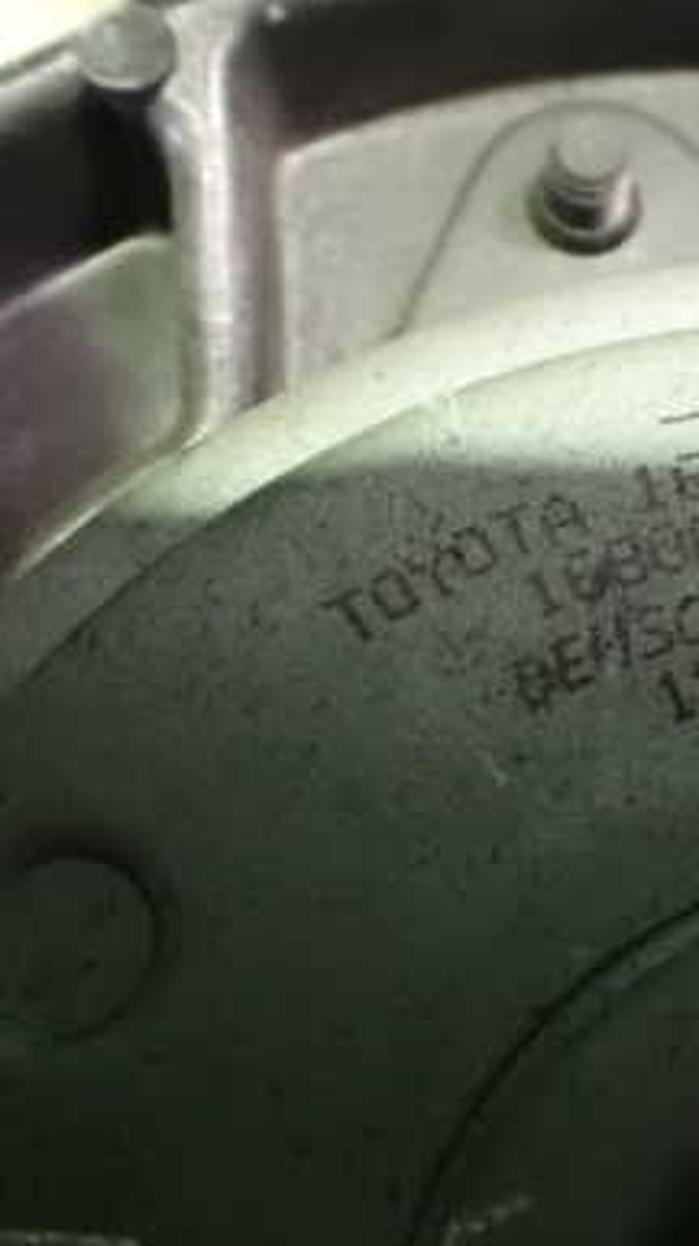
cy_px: 557
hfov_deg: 22.6
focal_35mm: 51
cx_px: 686
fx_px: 1684
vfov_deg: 40.6
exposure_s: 1/20
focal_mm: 5.4
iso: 1600
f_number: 2.3
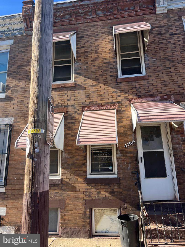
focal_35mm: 26
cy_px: 124
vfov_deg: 67.3
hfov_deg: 53.1
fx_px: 185
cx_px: 92
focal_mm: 5.7
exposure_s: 1/1089
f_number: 1.5
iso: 50
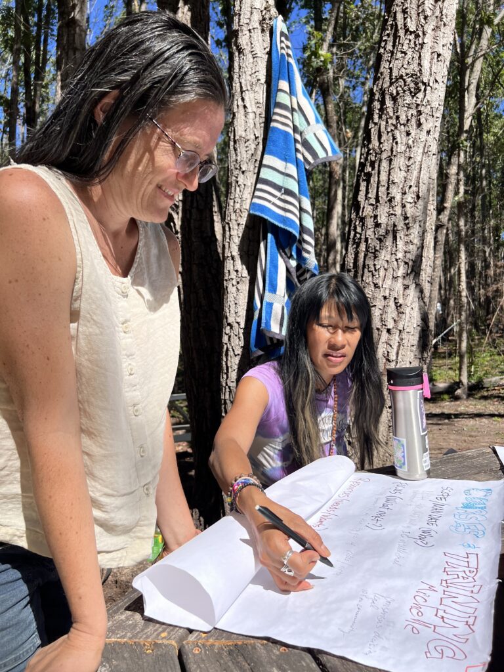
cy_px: 336
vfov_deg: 67.3
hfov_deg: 53.1
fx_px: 505
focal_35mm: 26
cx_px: 252
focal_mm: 5.7
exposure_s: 1/3165
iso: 50
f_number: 1.5
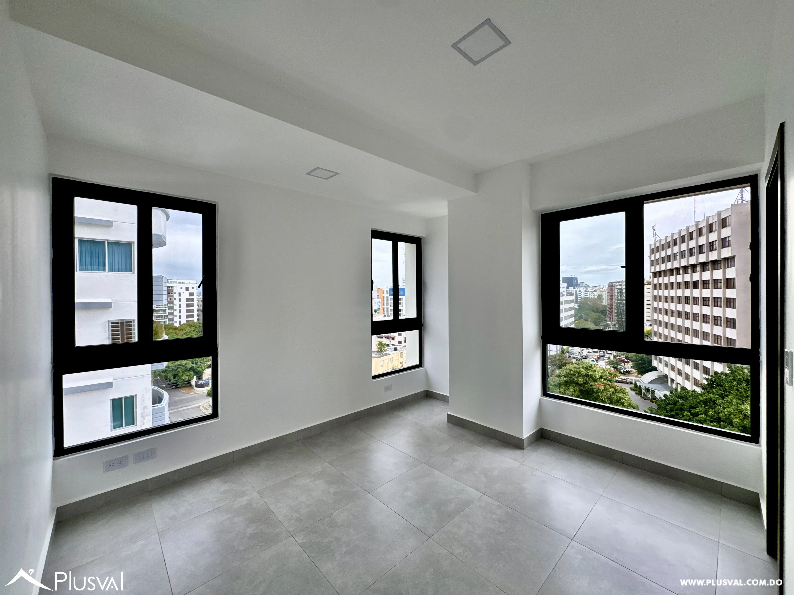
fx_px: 321
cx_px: 397
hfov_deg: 102.1
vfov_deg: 85.7
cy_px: 298
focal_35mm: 14
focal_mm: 2.22
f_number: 2.2
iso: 40
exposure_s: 1/138
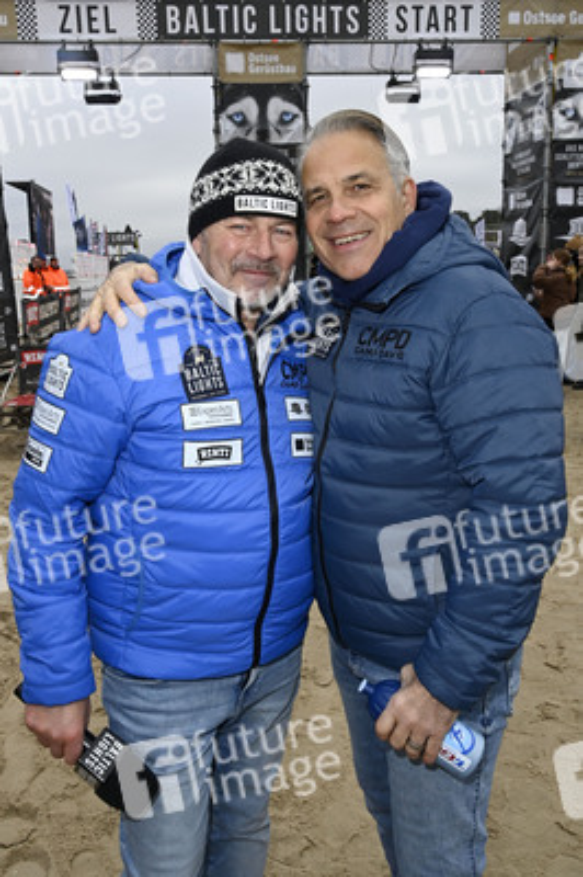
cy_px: 438
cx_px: 292
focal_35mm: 30
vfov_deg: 62.0
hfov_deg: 43.5
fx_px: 730
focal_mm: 30
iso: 1000
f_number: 16
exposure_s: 1/250
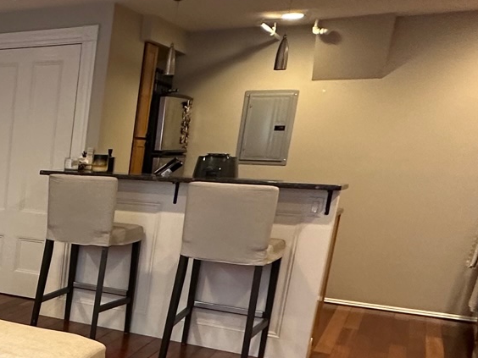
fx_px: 690
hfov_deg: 28.8
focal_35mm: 50
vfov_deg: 28.4
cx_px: -187
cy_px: 295
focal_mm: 2.22
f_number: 2.2
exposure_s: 1/60
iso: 200
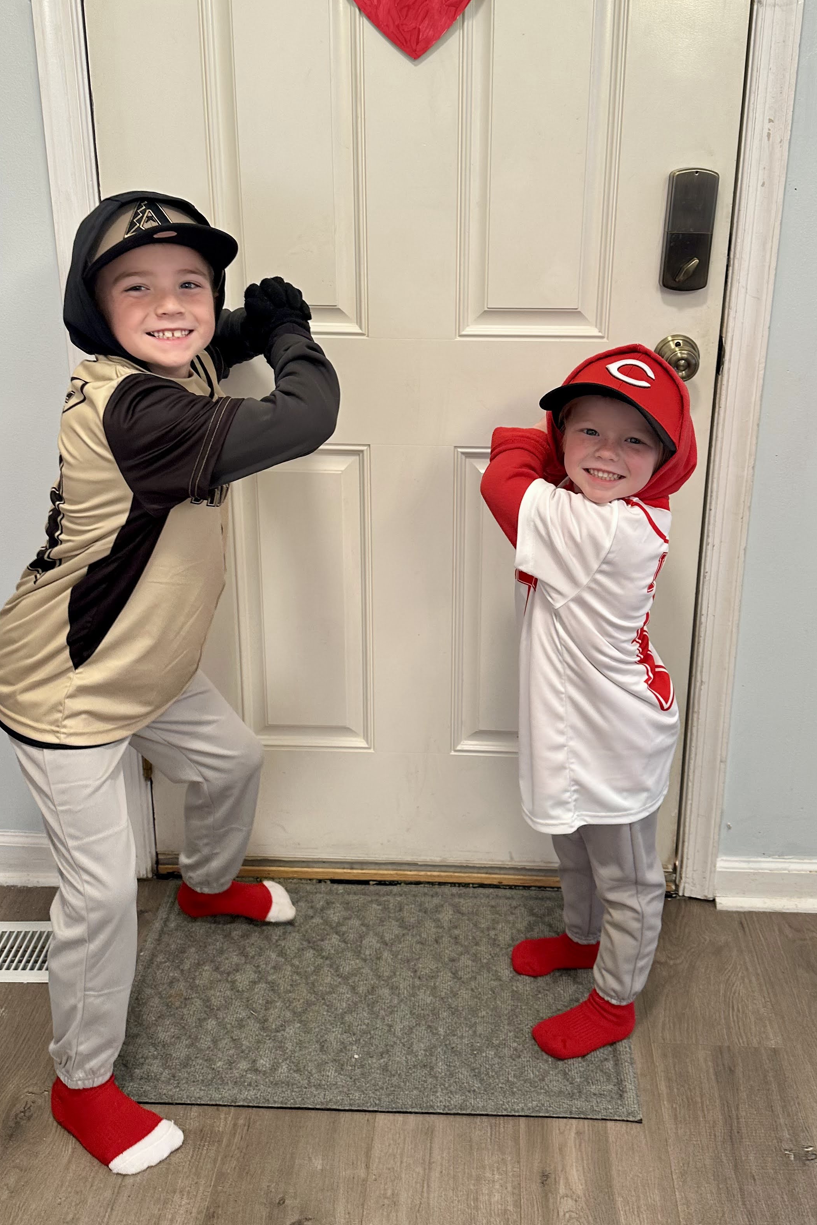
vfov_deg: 58.4
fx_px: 1089
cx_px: 448
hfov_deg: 41.1
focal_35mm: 32
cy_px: 509
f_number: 1.78
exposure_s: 1/60
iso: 125
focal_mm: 6.86
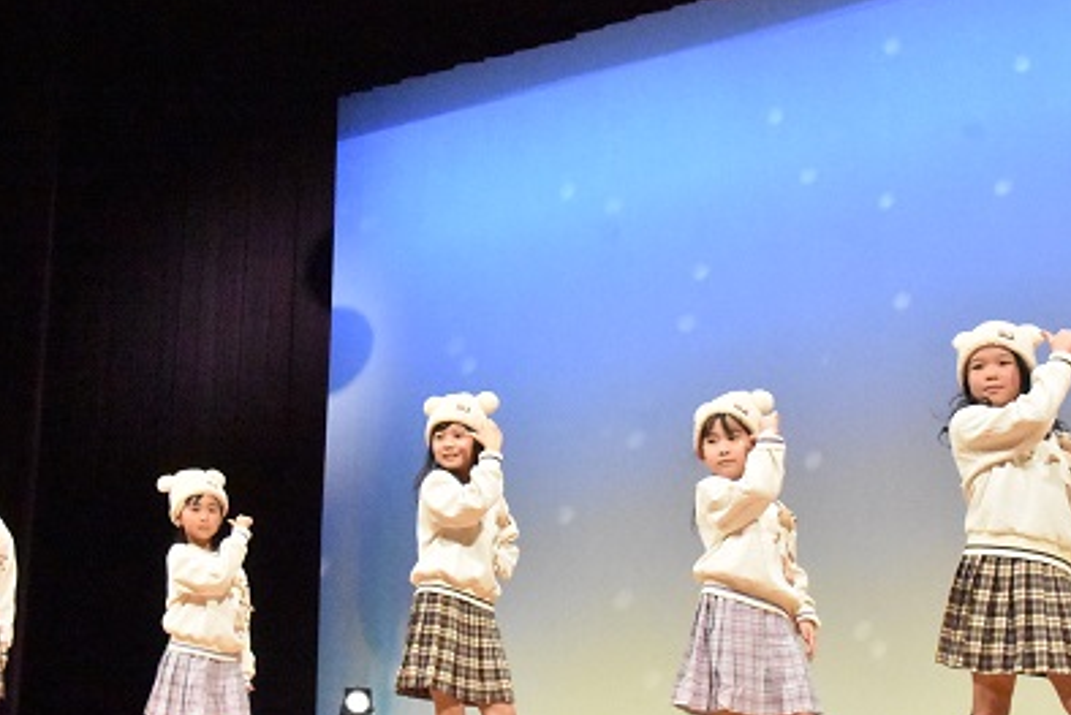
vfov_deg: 21.2
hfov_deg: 31.4
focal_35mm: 64
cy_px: 469
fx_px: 1905
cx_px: 527
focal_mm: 28
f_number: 9
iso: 25600
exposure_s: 1/320
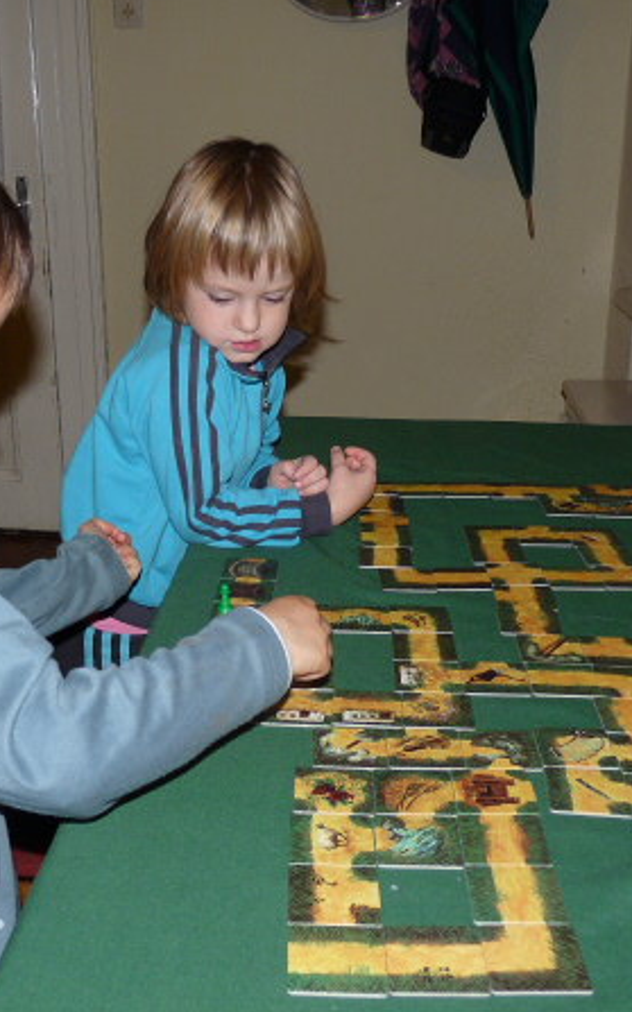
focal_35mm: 41
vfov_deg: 48.2
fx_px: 1131
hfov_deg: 31.2
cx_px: 274
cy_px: 507
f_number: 2.8
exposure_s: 1/30
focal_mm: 4.8
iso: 100
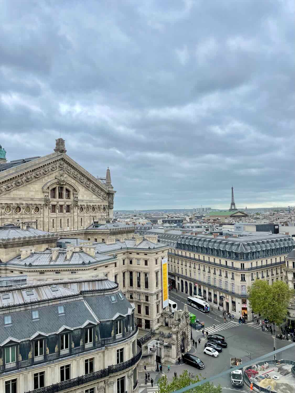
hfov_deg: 54.9
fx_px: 284
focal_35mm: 25
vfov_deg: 69.4
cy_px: 196
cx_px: 148
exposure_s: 1/1152
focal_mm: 5.1
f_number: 1.6
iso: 32
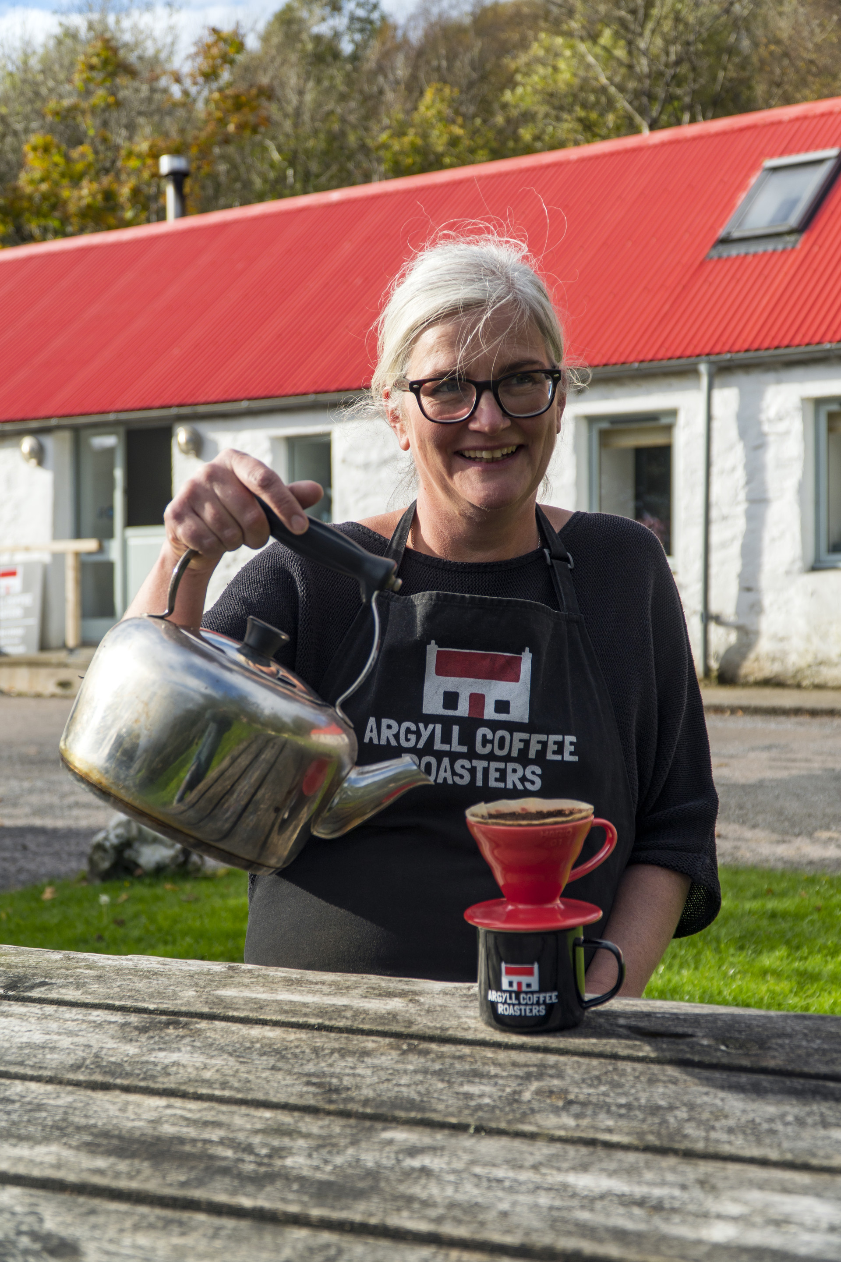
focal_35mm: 46
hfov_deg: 28.9
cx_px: 420
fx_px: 1629
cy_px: 631
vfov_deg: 42.3
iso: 100
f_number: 4
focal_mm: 31
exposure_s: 1/800
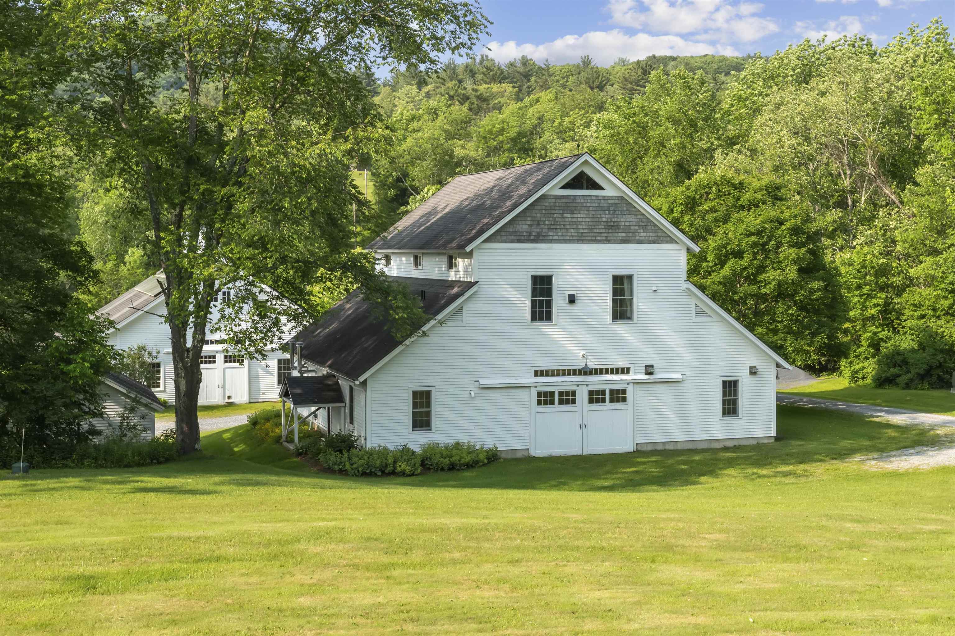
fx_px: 1194
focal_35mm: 45
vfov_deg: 29.9
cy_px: 318
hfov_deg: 43.6
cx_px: 478
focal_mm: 30.5
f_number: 8
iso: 640
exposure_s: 1/320
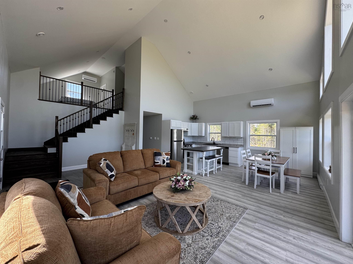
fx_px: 143
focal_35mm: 14
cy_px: 132
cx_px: 176
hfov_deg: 102.1
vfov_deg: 85.7
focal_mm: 2.22
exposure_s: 1/131
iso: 40
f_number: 2.2
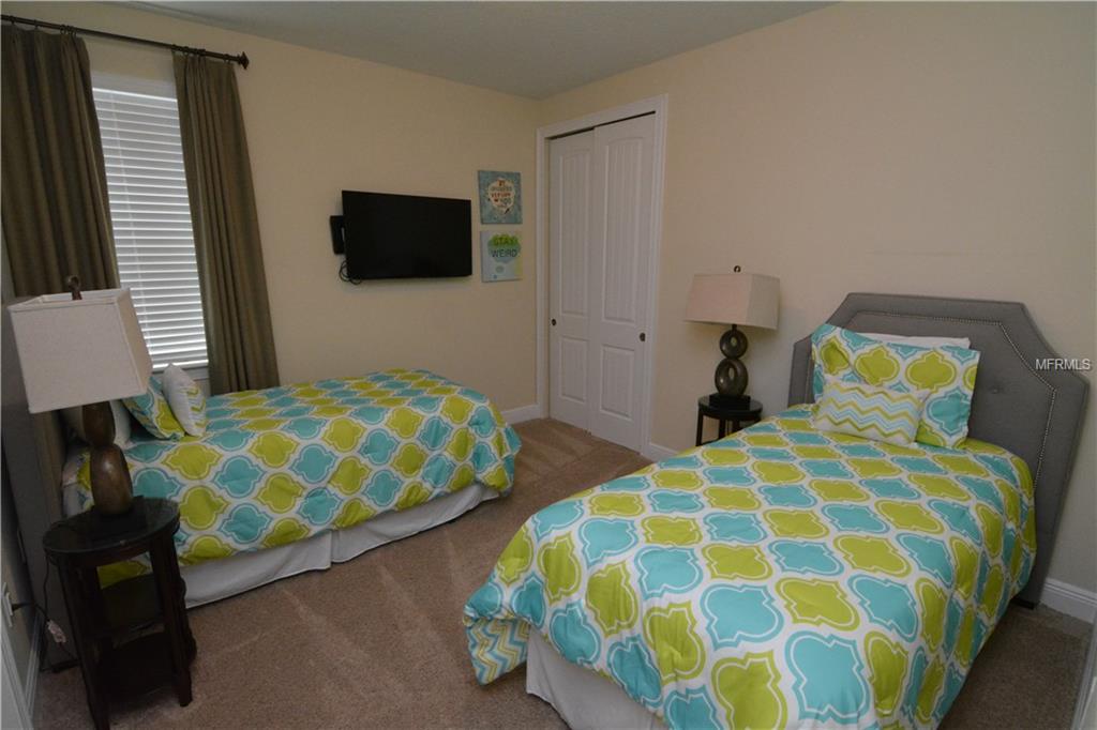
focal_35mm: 16
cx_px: 548
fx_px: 503
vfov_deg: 72.0
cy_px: 365
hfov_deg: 95.0
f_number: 10
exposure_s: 1/60
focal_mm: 11
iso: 3200
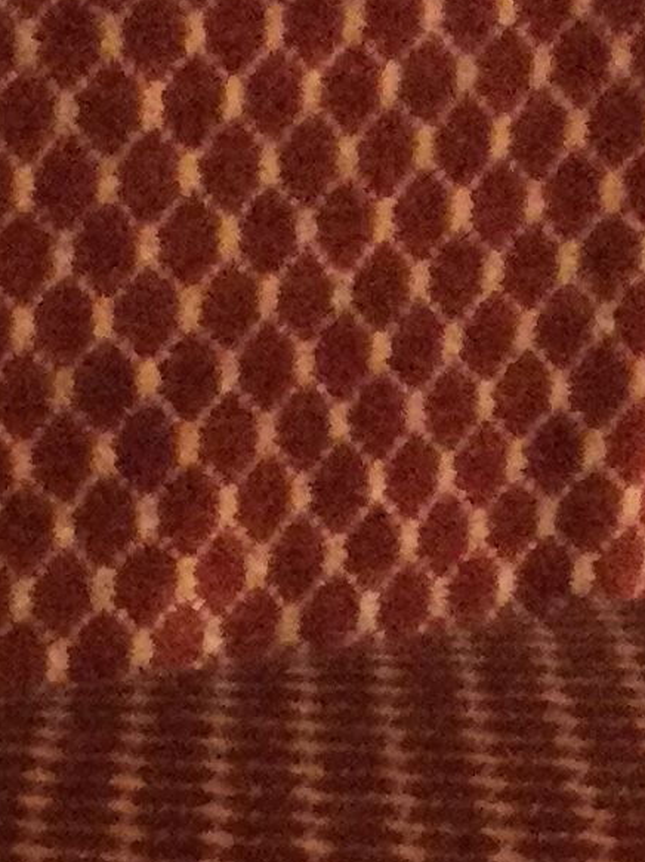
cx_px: -963
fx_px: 4326
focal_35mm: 174
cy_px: 2186
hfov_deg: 7.8
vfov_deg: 9.8
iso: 160
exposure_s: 1/33
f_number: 2.4
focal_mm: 3.3
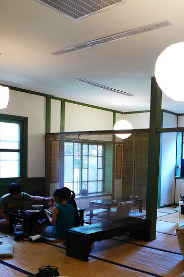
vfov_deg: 50.0
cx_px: 133
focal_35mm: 38
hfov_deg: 34.4
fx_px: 292
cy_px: 179
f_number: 1.8
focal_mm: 4.7
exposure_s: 1/60
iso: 400
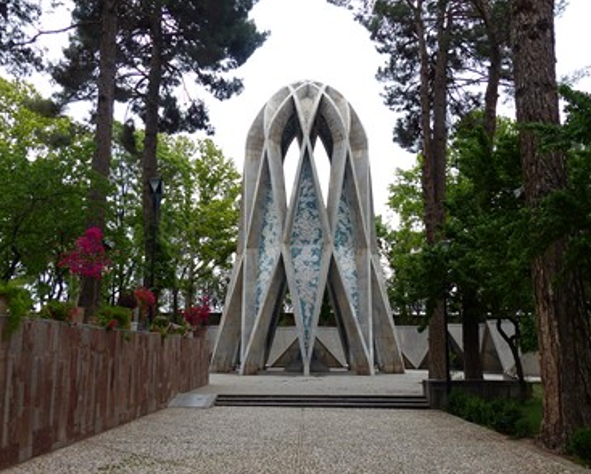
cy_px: 240
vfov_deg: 43.4
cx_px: 298
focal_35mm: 34
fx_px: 595
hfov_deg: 52.8
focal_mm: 5.8
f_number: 4
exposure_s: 1/400
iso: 100
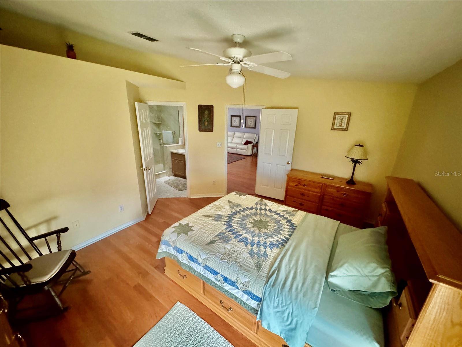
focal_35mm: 14
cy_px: 174
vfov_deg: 85.7
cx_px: 231
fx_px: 187
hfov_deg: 102.1
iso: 1250
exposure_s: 1/30
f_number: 2.2
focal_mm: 2.22
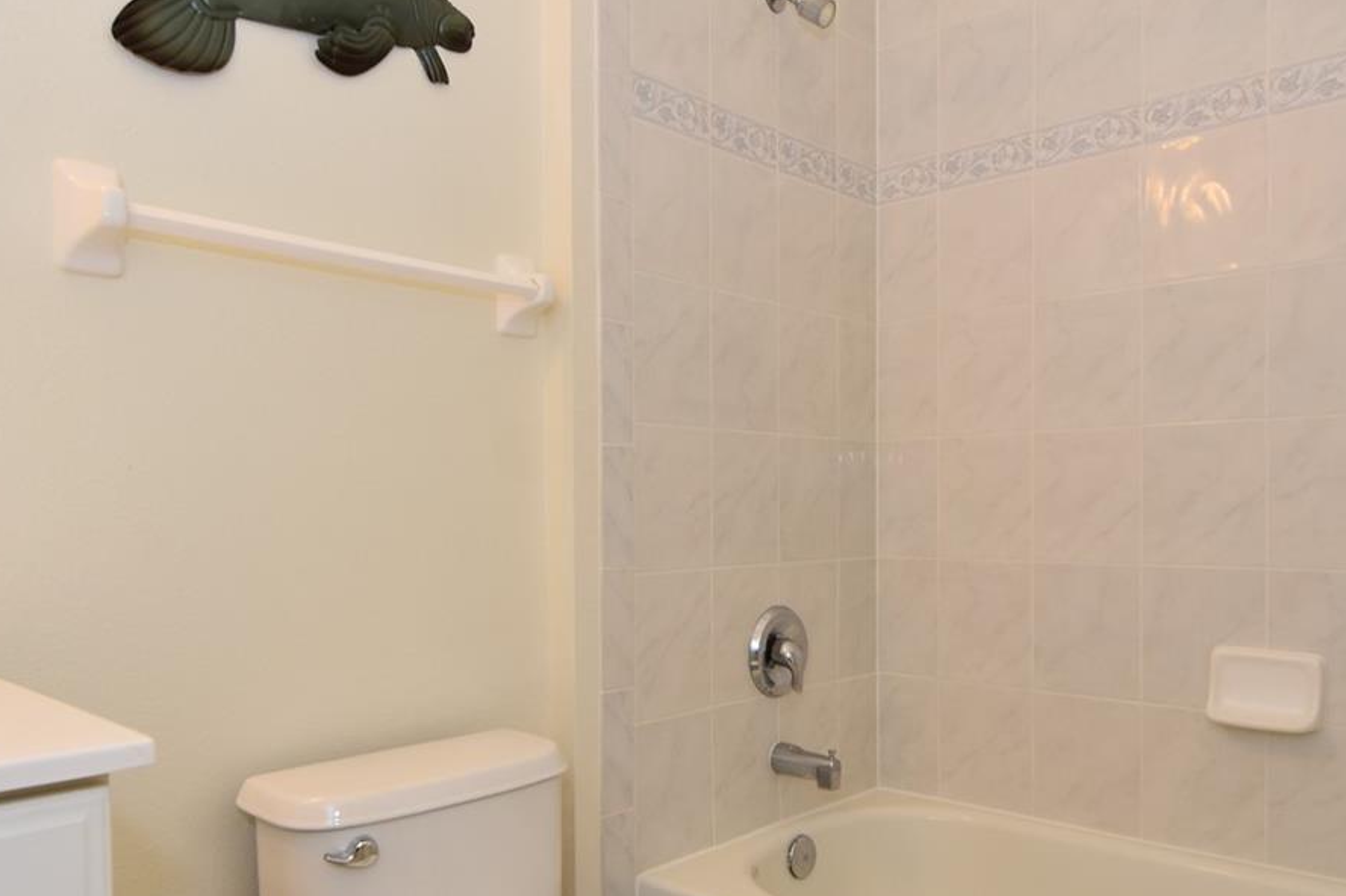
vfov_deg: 47.5
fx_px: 1009
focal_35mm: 27
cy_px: 557
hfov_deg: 67.4
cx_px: 659
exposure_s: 1/60
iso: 320
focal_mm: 10
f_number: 4
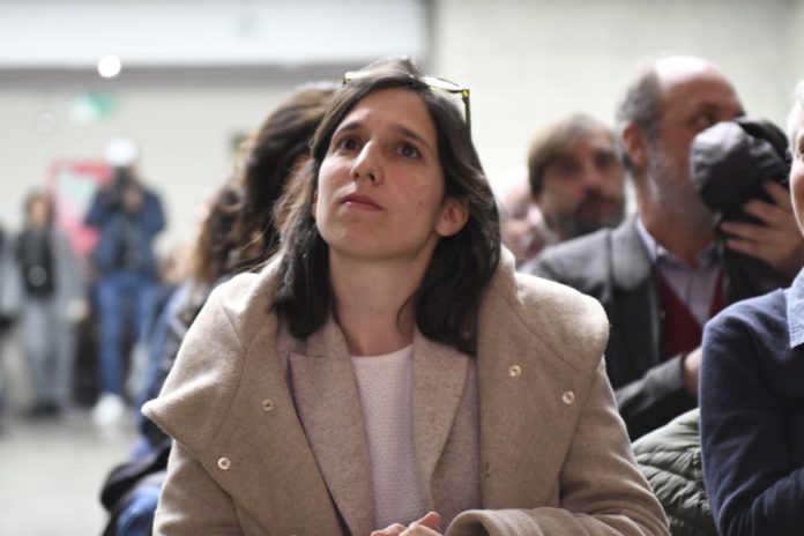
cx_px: 402
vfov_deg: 13.0
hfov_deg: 19.5
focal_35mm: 105
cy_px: 268
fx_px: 2345
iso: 5000
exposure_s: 1/100
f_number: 2.8
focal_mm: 70
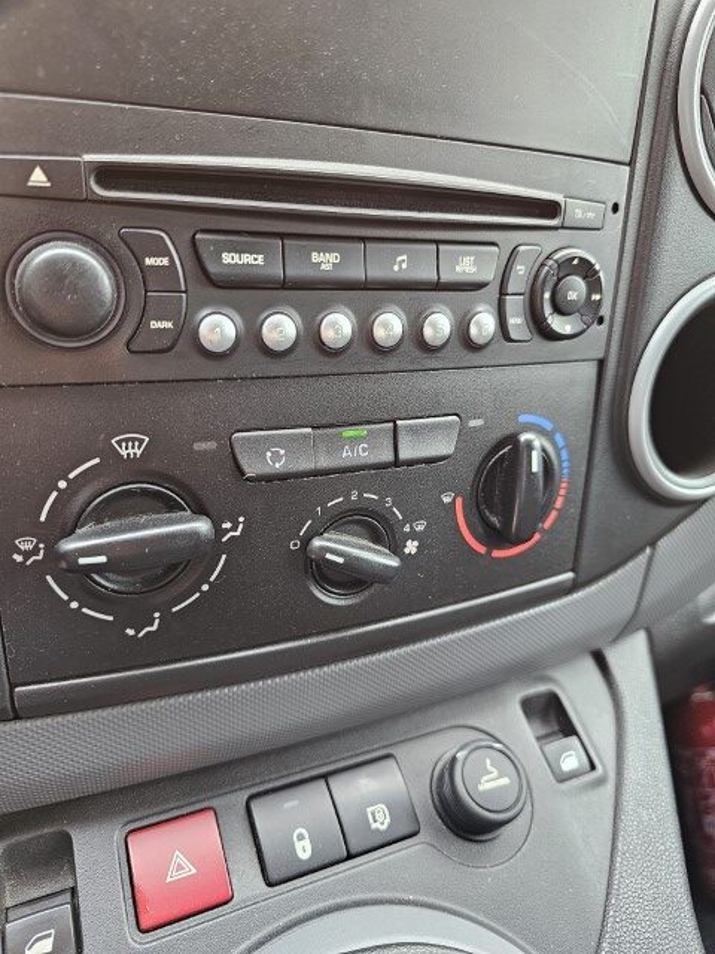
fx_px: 633
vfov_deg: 73.9
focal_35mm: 23
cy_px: 477
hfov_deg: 58.9
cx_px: 358
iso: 200
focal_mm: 6.3
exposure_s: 1/142
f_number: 1.7
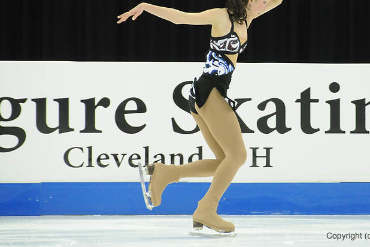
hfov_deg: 6.2
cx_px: 233
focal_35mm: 330
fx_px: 3391
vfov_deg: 4.2
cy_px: 88
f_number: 5.6
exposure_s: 1/400
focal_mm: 170
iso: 3200
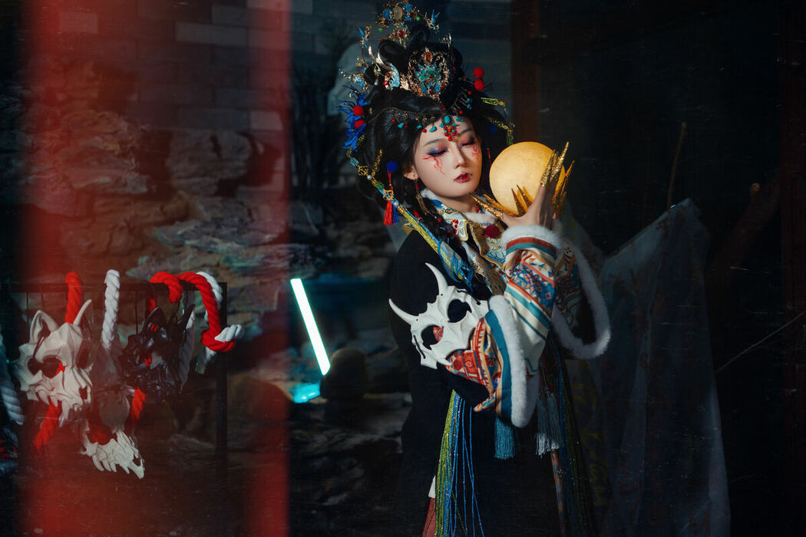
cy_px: 268
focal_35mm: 50
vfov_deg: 27.0
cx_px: 403
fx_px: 1119
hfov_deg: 39.6
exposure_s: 1/160
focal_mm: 50
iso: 250
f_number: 2
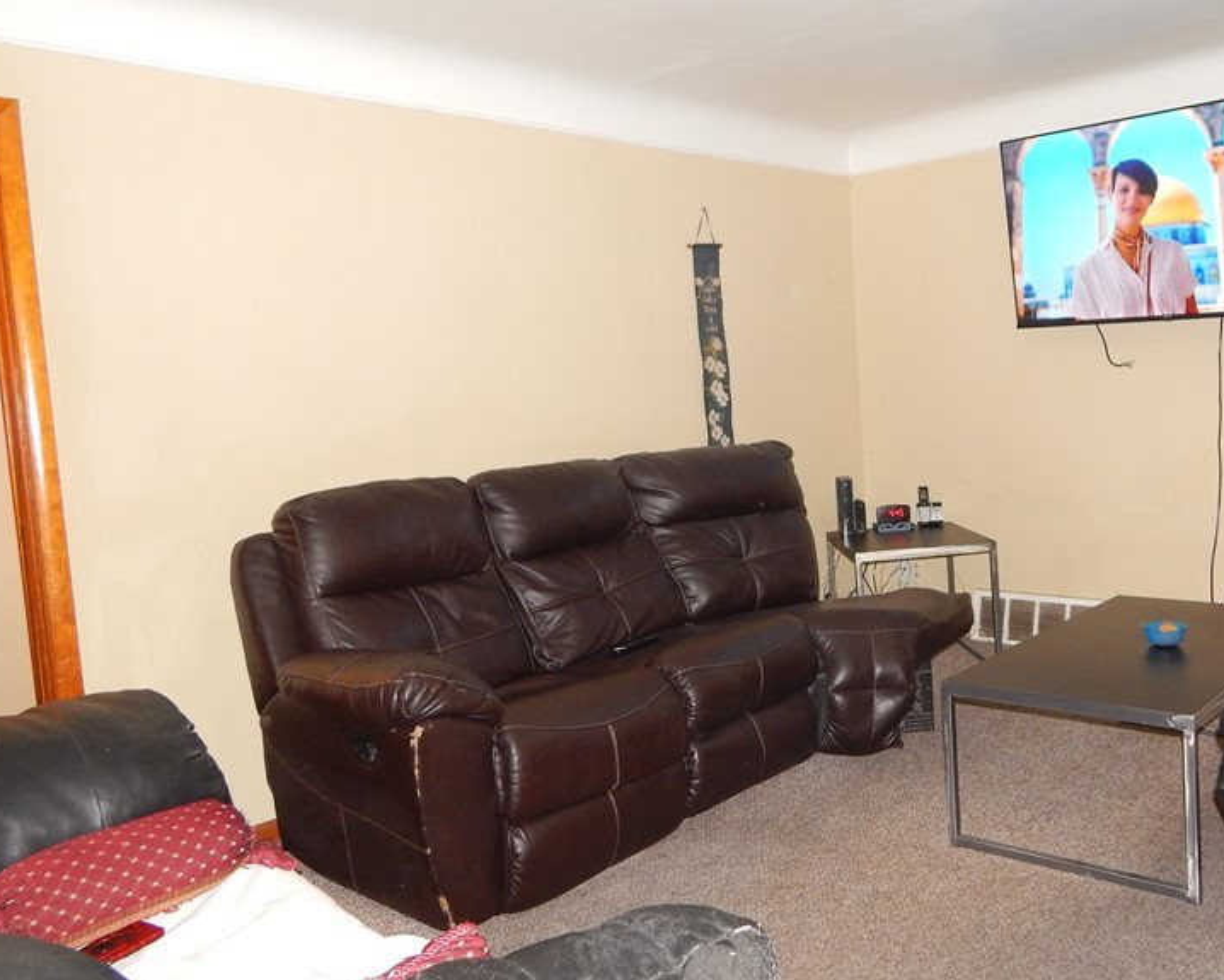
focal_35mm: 32
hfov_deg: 55.0
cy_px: 476
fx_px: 1160
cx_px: 767
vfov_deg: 45.8
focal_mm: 4
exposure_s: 1/30
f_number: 3
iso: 400
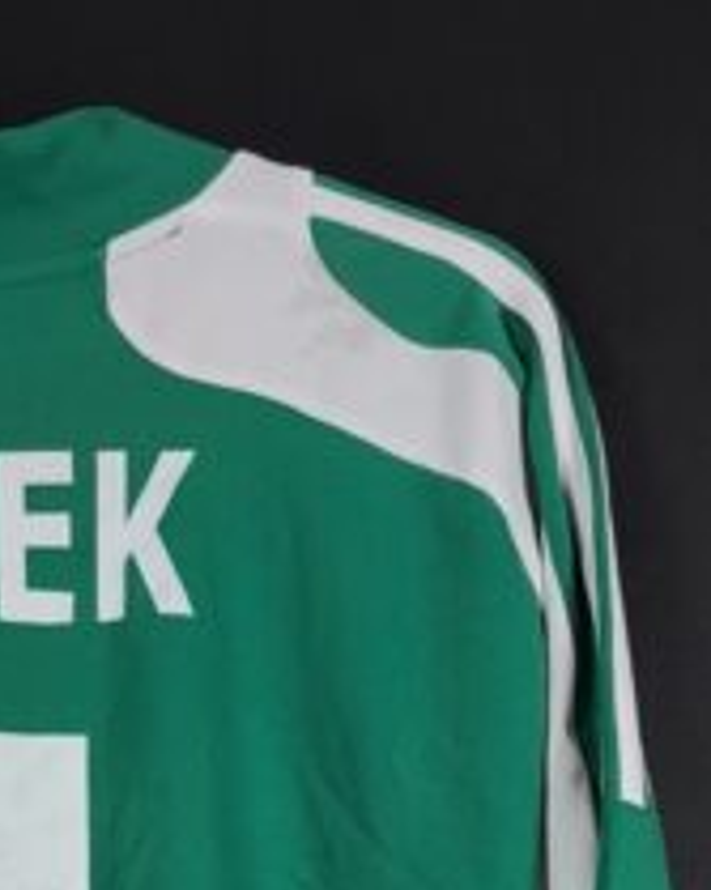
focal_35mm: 86
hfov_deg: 17.4
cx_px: -34
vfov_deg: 18.3
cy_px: 1520
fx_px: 2264
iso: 400
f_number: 1.6
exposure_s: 1/160
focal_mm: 6.57
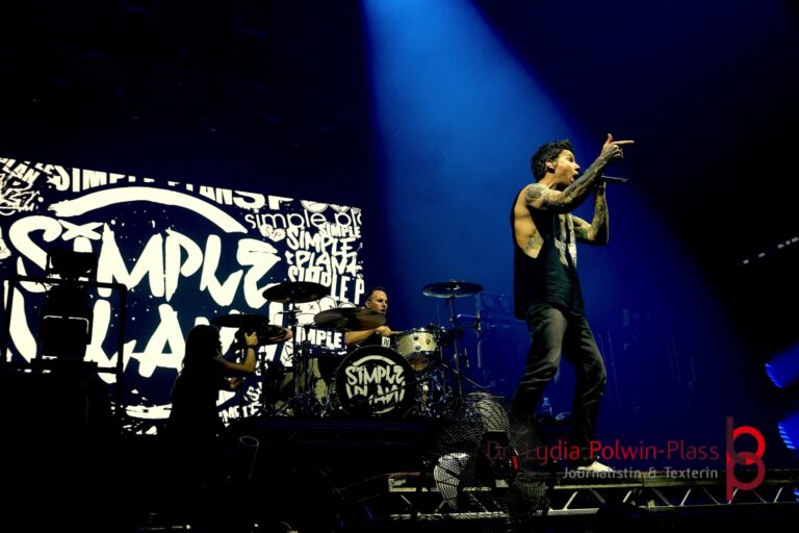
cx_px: 400
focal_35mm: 36
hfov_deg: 53.1
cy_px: 266
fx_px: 799
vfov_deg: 36.9
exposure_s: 1/160
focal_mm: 24
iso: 1250
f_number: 4
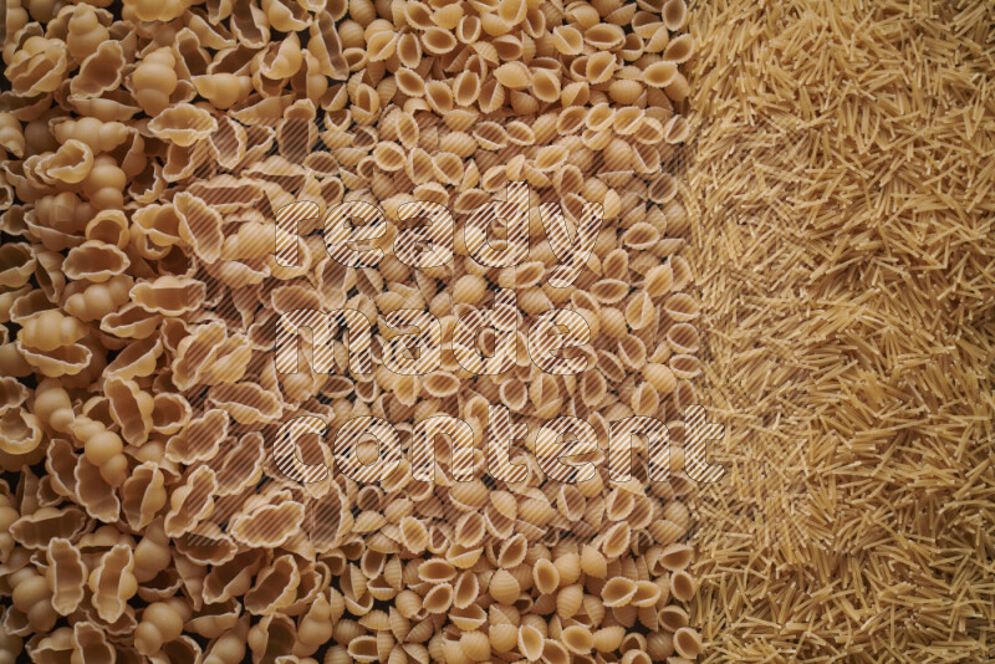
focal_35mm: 50
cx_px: 498
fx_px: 1382
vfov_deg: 27.0
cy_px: 332
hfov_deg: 39.6
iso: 160
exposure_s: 1/100
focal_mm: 50
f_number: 8
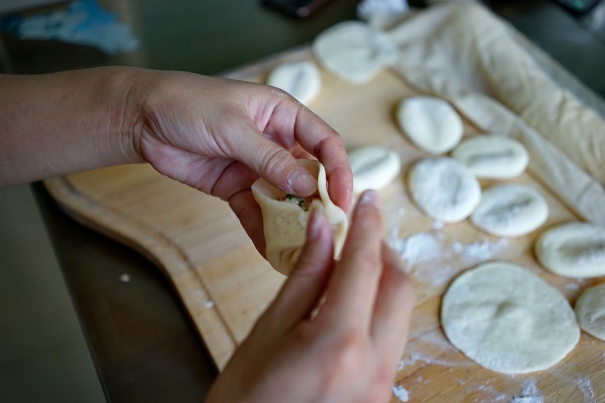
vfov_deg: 37.9
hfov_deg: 54.4
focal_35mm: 35
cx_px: 302
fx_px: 588
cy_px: 202
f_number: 2.8
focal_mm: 35
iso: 160
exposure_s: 1/60
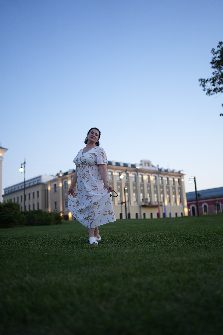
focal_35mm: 35
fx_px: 325
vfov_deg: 54.4
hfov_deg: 37.9
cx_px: 112
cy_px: 168
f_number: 1.4
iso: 320
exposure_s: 1/500
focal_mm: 35
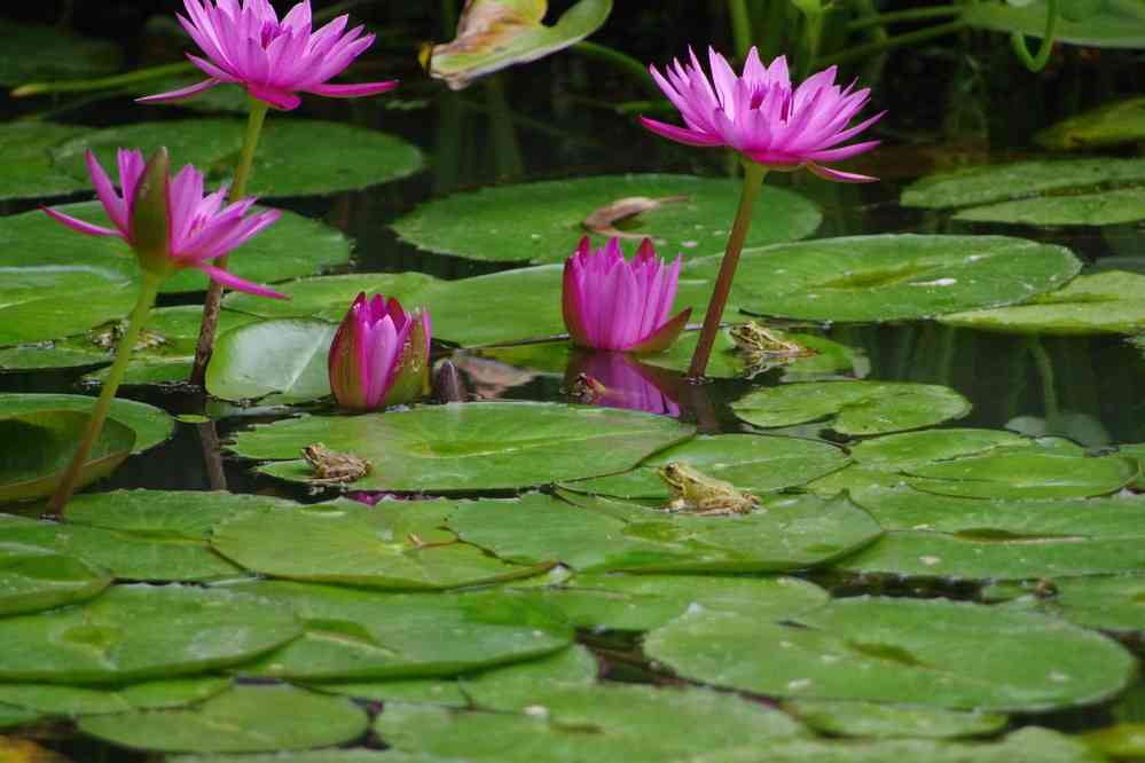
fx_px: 14311
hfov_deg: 4.6
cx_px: 572
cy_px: 382
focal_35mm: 450
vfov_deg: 3.1
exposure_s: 1/320
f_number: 7.1
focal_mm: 300
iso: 3200
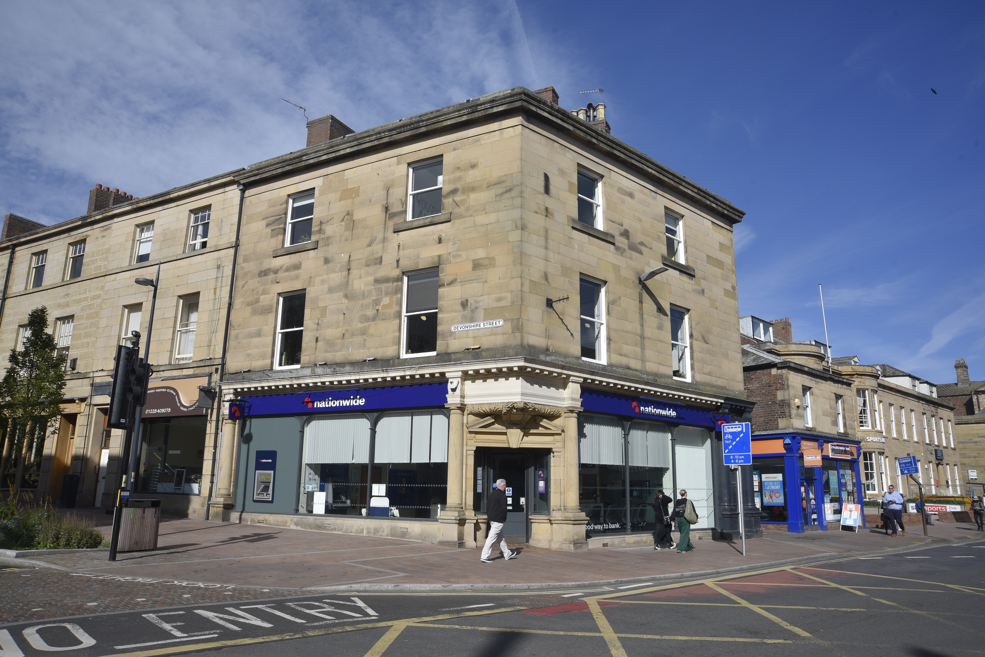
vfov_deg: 53.2
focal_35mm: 24
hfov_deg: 73.7
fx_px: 657
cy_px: 328
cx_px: 492
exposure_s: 1/500
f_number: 11
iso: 160
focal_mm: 24
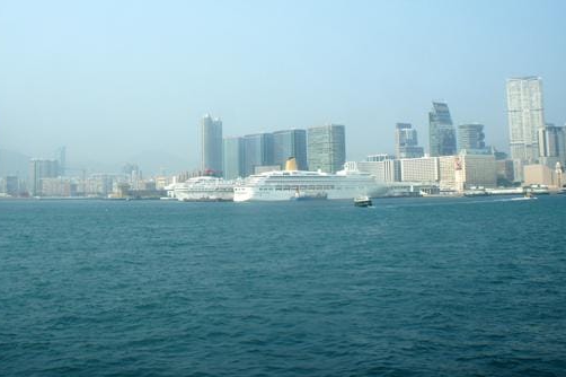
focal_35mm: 43
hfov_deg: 45.0
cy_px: 100
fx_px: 676
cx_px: 205
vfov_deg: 30.7
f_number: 7.1
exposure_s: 1/400
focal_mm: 18
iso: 200
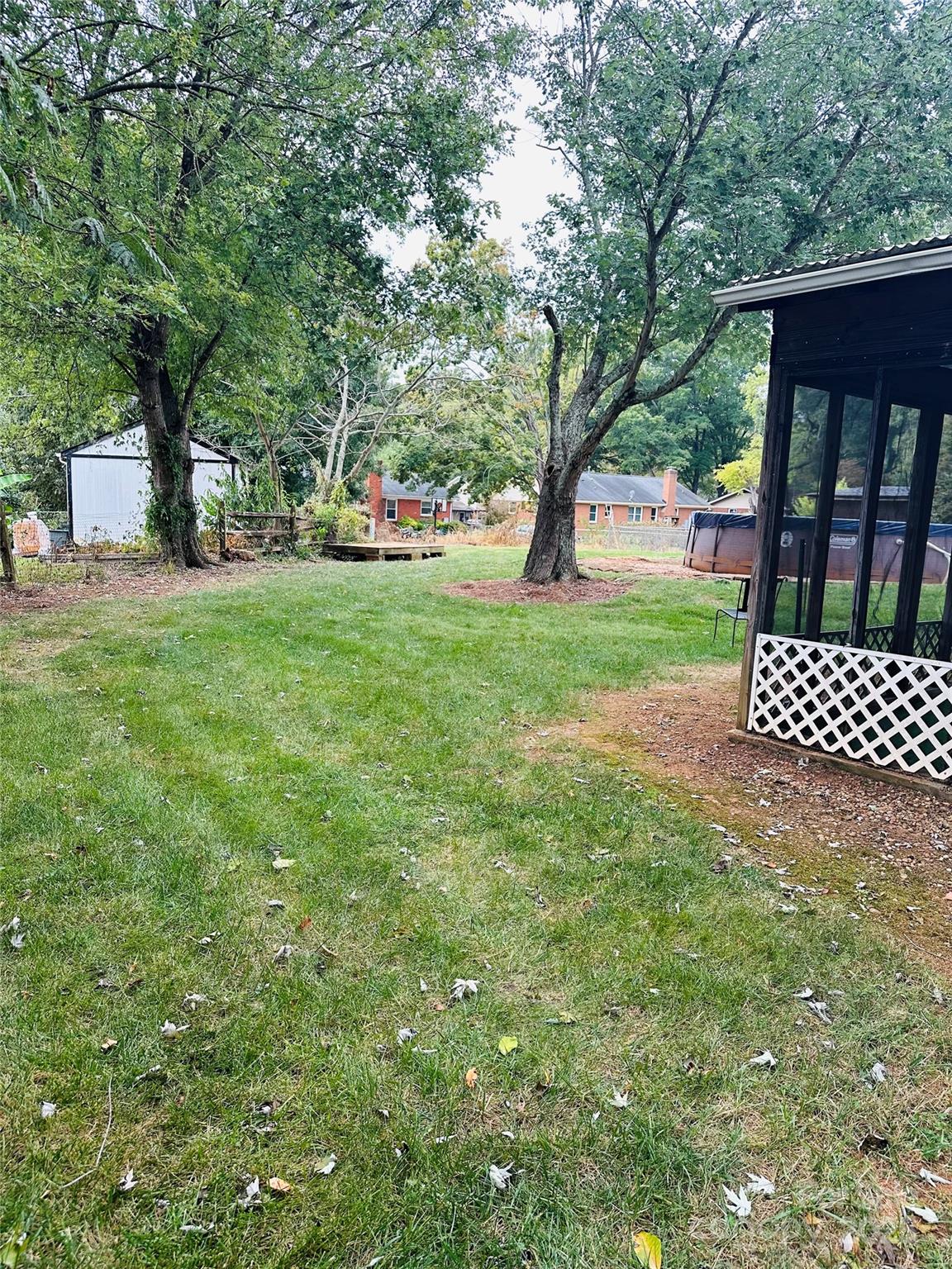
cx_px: 476
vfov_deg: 71.6
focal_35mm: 24
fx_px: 880
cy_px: 634
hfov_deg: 56.8
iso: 80
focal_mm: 6.86
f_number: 1.78
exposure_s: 1/529
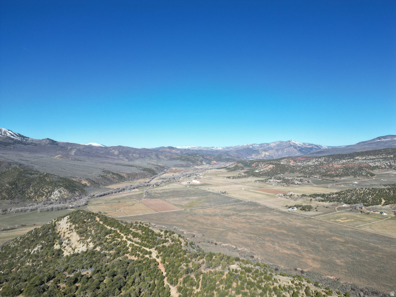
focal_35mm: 24
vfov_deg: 56.8
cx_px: 198
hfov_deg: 71.6
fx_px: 275
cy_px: 148
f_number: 1.7
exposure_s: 1/2500
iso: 100
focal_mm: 6.72
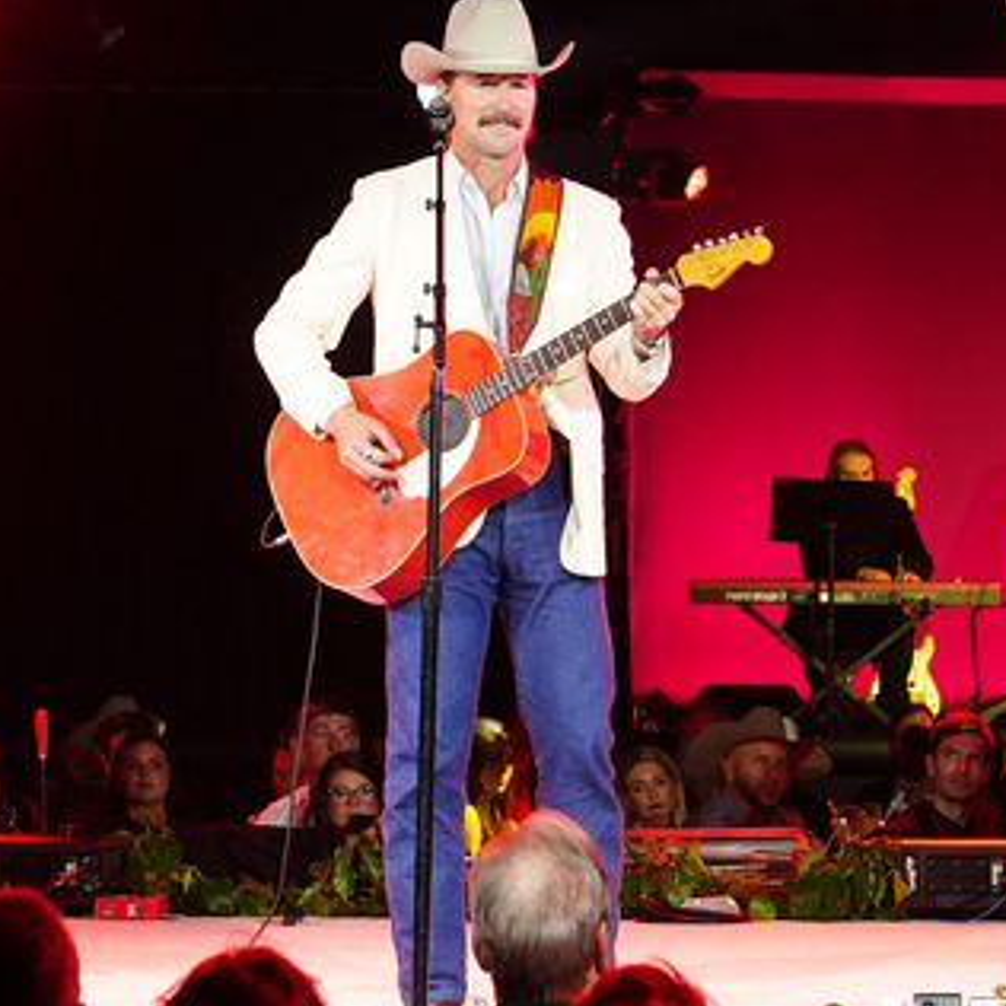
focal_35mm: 193
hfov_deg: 9.1
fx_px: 6346
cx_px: 500
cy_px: 322
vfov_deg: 9.1
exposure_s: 1/125
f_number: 4.5
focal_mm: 60
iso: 1600
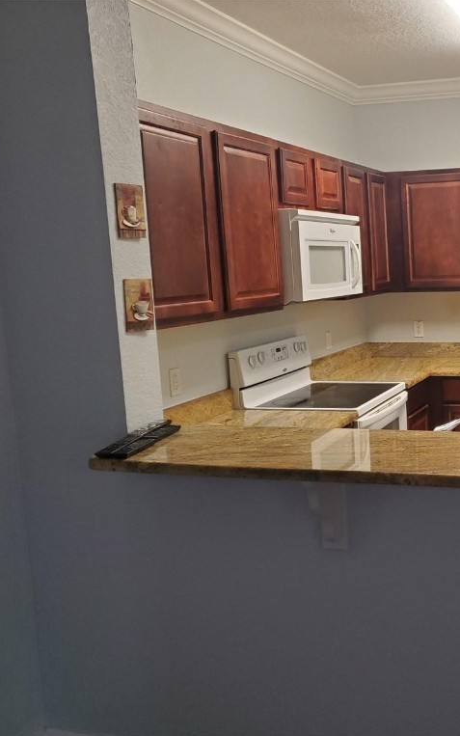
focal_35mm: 37
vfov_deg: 52.7
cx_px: 463
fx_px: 742
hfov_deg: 31.7
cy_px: 368
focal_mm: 4.3
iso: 250
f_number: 1.5
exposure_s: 1/59
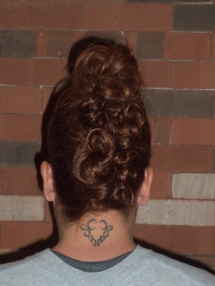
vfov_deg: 12.5
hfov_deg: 9.4
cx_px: 97
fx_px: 1308
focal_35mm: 158
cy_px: 155
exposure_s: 1/200
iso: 320
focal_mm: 25.3
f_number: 5.7
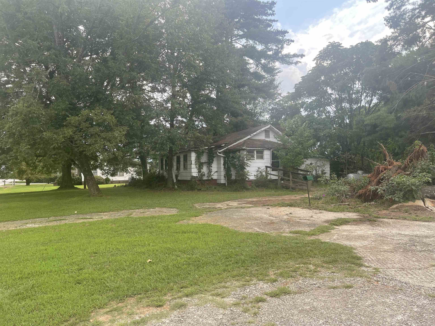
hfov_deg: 69.4
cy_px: 163
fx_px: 314
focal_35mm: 25
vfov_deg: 54.9
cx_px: 218
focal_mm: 5.1
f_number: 1.6
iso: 32
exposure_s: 1/584
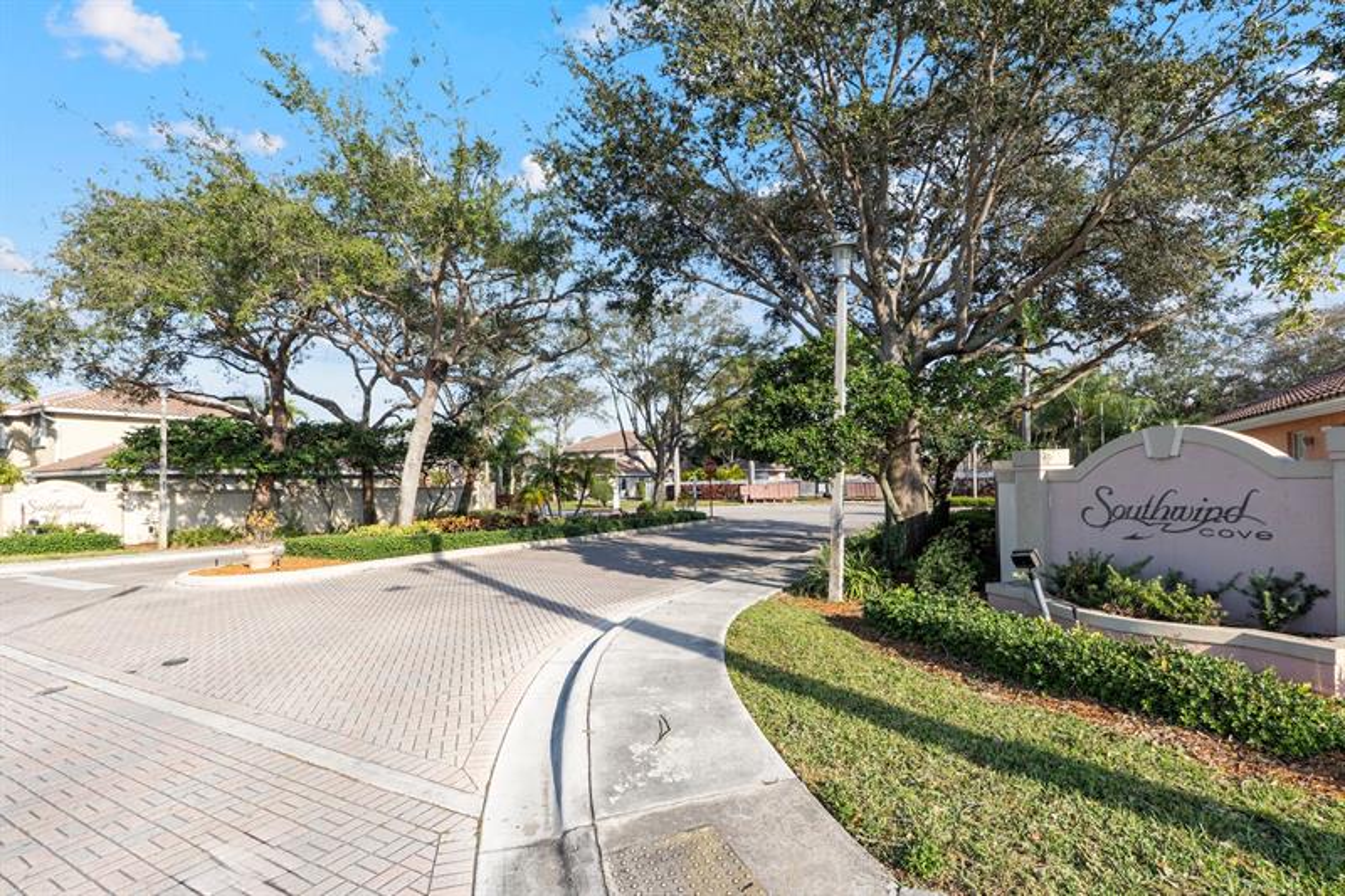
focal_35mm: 16
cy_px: 448
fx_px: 616
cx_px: 672
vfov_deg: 72.0
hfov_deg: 95.0
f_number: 8
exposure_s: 1/125
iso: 100
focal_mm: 11
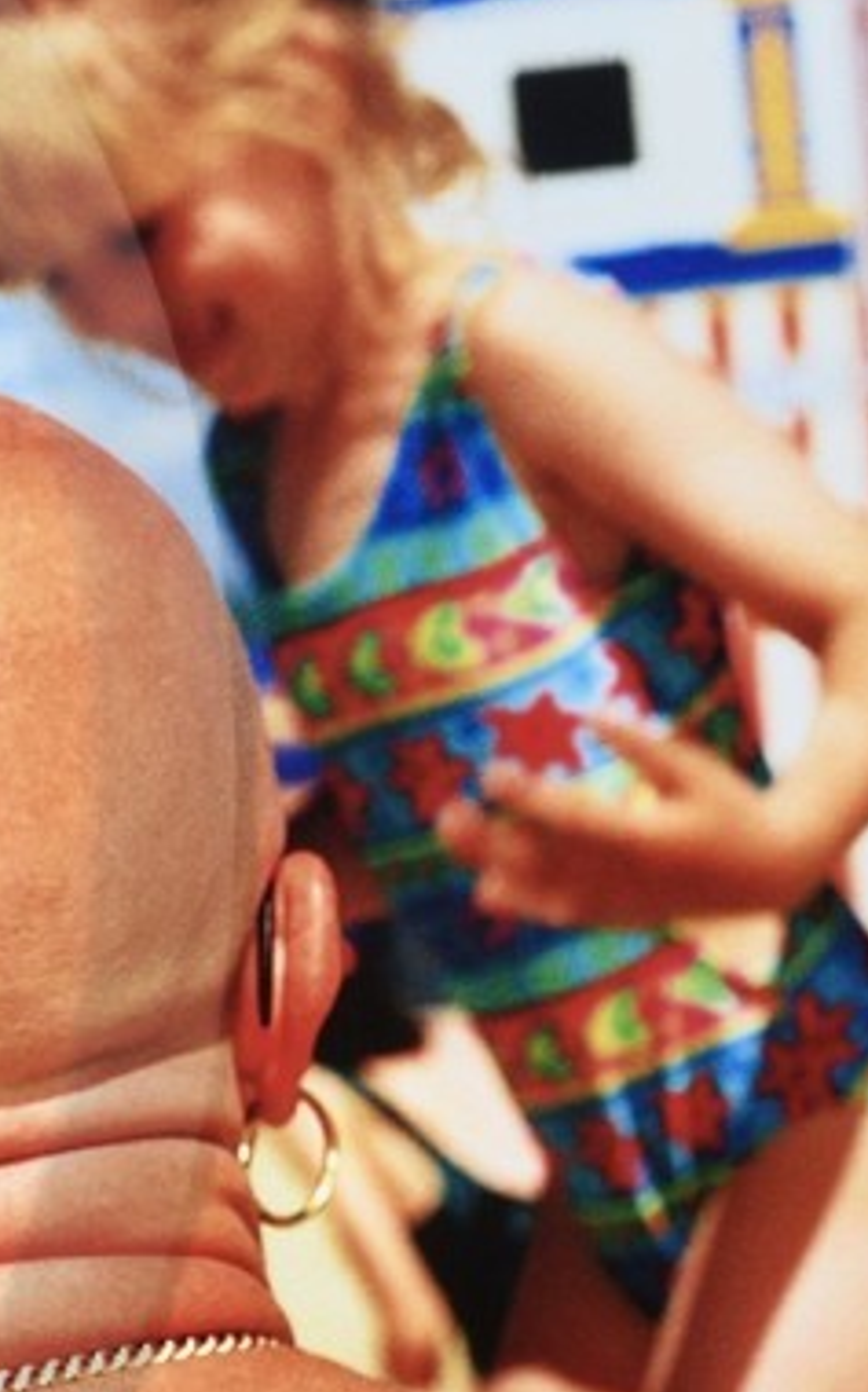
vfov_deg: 12.8
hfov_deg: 7.5
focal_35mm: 163
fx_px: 6179
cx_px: -1275
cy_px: 793
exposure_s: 1/250
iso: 200
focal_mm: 38
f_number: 16
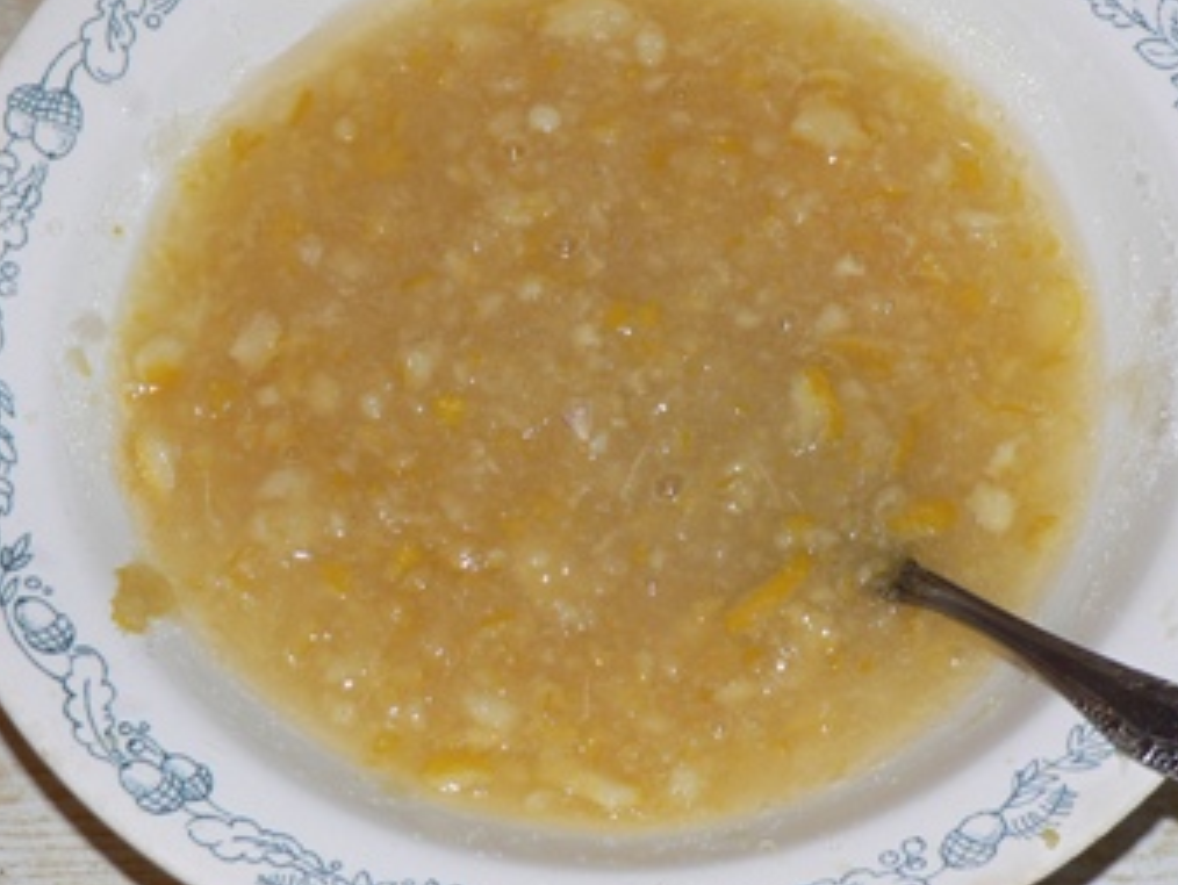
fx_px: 3201
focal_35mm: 94
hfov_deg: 20.9
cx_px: 613
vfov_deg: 15.7
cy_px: 376
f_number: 3.2
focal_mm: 11.8
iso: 100
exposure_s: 1/60
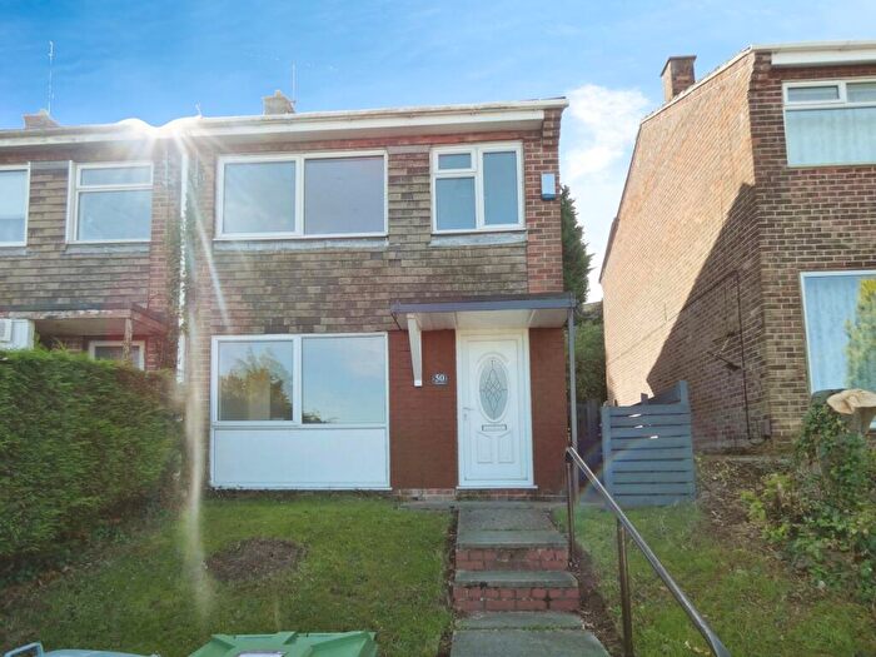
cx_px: 438
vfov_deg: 66.0
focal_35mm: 20
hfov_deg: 81.7
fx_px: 506
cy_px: 328
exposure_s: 1/400
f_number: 2.8
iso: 80
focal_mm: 3.6
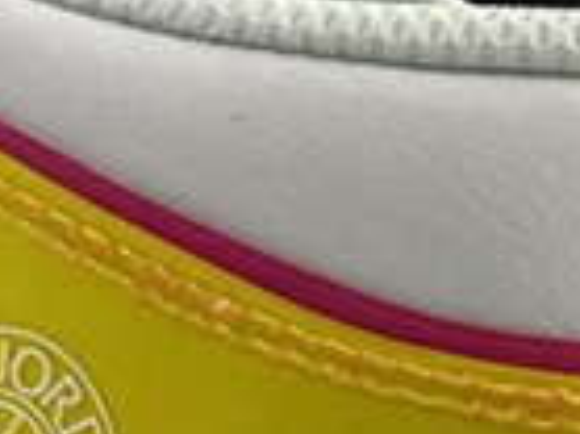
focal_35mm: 150
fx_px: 2511
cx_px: 830
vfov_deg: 9.2
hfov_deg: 12.6
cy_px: 906
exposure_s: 1/100
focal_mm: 4.25
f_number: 1.8
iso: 64
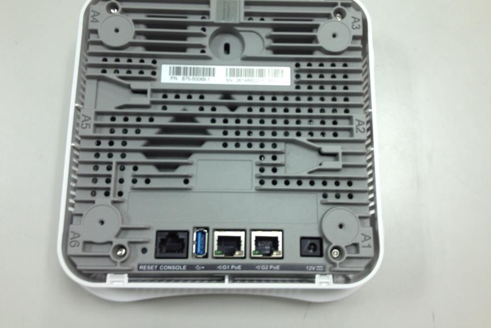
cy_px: 144
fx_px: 505
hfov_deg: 51.9
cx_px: 247
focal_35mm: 37
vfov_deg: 35.9
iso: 50
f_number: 2.4
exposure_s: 1/20
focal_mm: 4.28
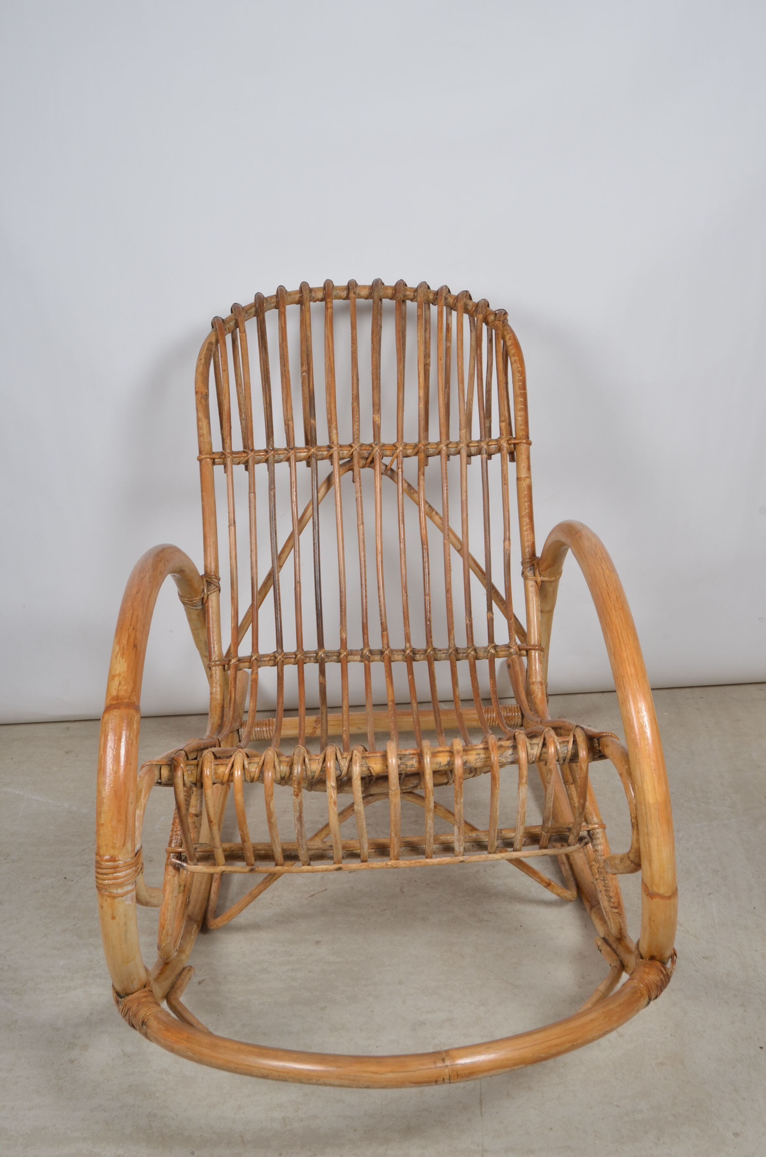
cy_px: 578
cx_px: 383
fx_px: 1154
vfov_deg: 53.2
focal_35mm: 36
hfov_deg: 36.7
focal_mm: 24
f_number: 14
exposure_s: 1/125
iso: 100
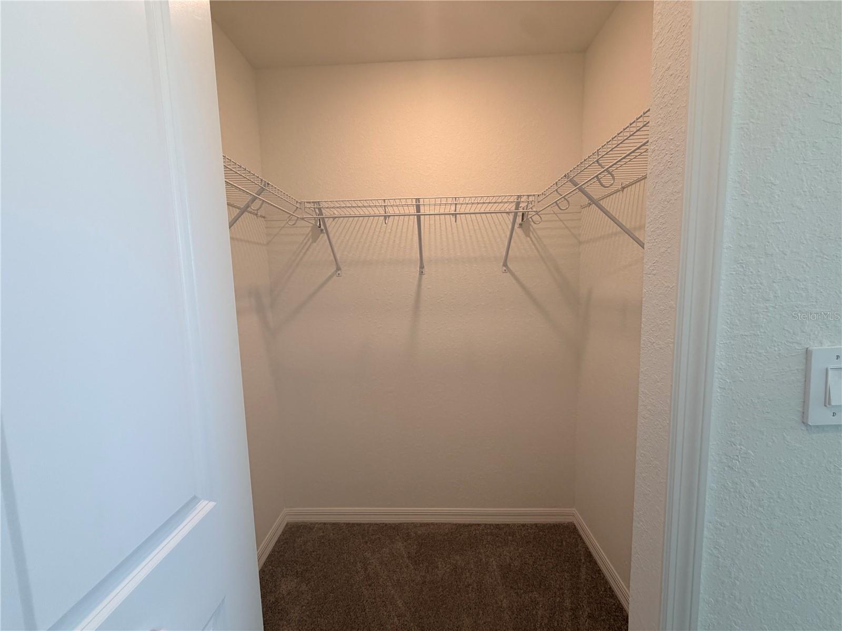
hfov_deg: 102.1
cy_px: 316
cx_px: 421
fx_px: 341
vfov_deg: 85.7
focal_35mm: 14
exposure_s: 1/120
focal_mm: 2.22
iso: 100
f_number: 2.2
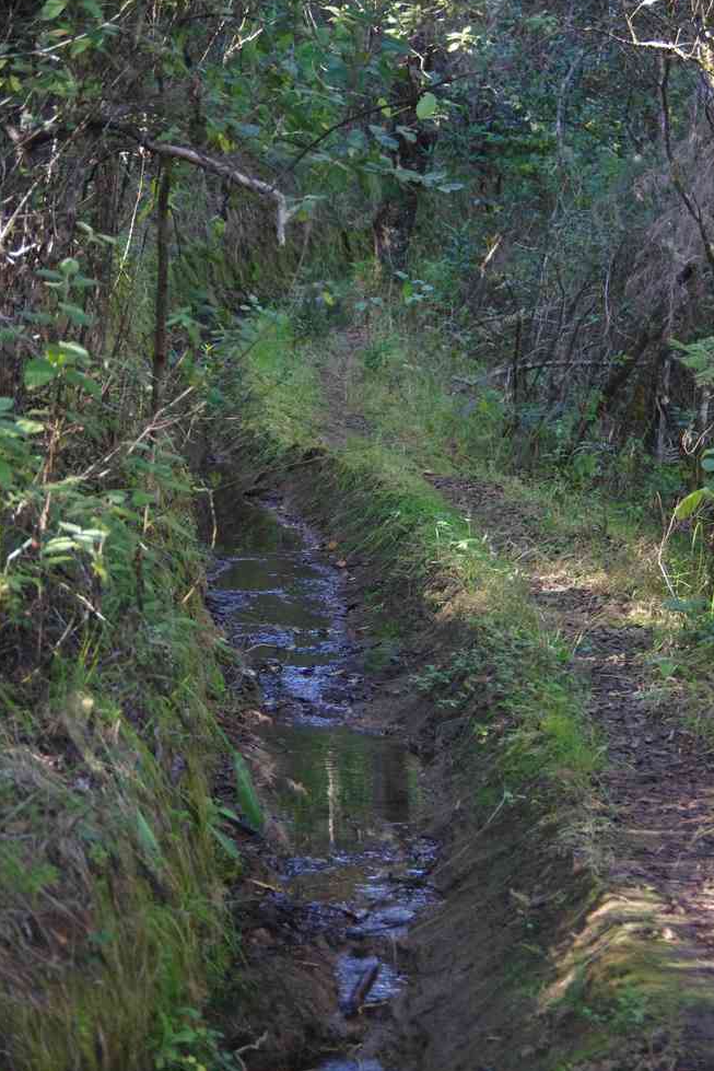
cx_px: 361
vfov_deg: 20.5
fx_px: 2959
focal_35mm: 100
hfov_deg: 13.8
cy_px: 529
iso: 3200
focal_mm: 65
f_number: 4.5
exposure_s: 1/40
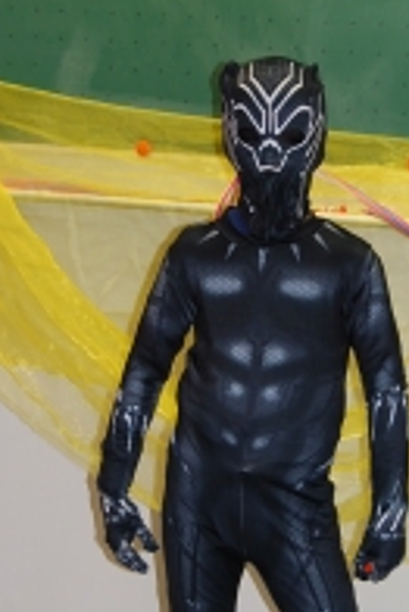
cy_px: 281
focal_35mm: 117
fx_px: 1990
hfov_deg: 11.7
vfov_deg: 17.5
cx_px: 261
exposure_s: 1/60
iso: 200
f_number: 4.5
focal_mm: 34
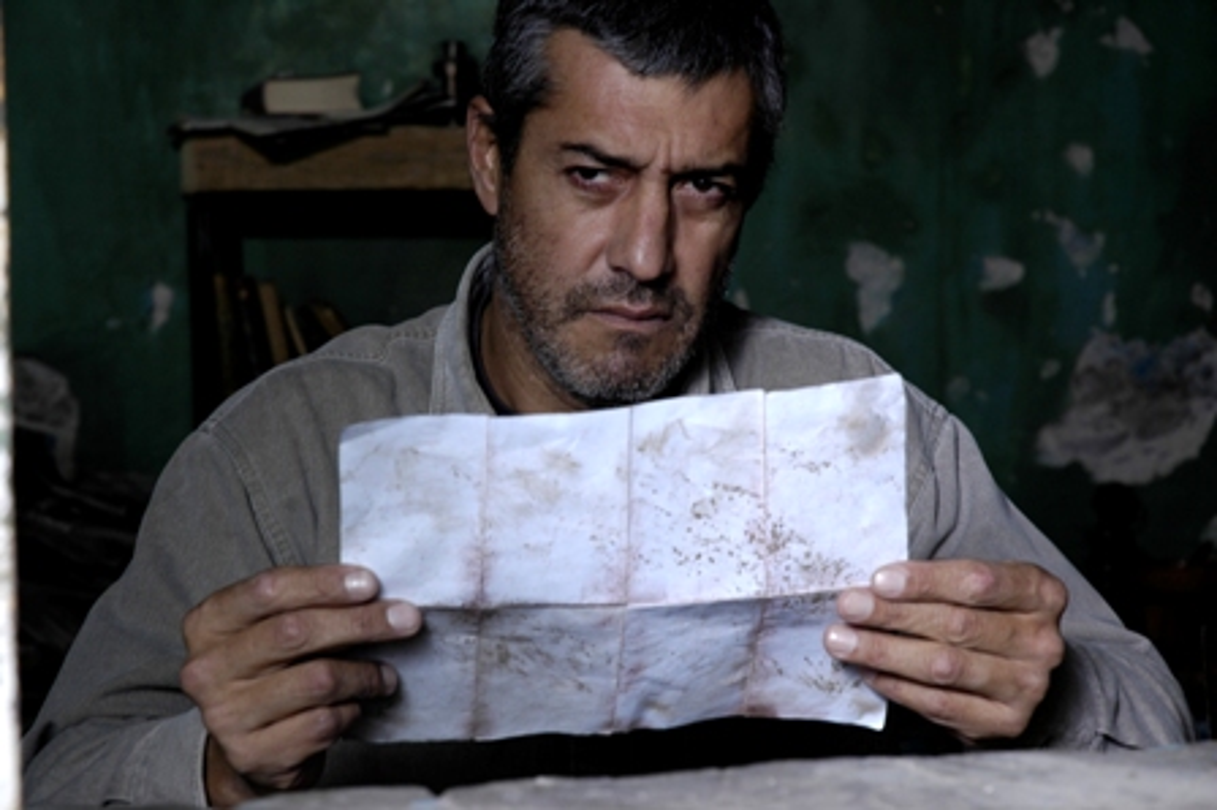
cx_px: 608
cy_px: 405
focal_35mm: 105
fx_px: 3547
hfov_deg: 19.5
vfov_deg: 13.0
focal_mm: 70
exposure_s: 1/60
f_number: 8
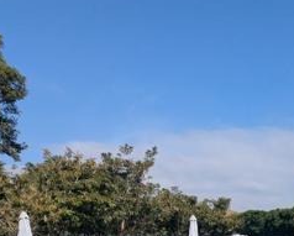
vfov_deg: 30.5
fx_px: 366
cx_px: 253
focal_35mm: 42
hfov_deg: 41.0
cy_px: 282
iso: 48
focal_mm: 2.35
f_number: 2.2
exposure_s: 1/1821
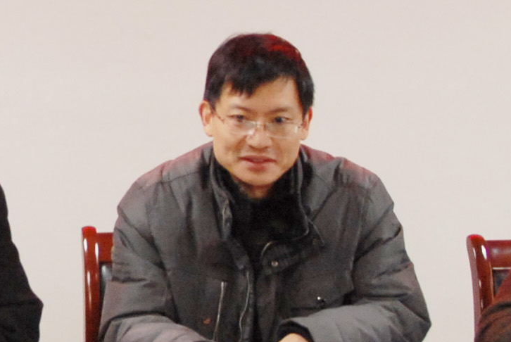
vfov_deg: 7.8
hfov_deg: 11.4
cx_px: -115
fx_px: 2501
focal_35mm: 176
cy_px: 118
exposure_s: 1/20
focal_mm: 22
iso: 400
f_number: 3.8
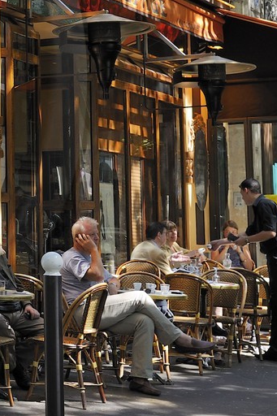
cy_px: 80
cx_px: -249
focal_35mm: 100
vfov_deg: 20.2
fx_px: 1155
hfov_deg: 12.3
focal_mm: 32
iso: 200
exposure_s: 1/60
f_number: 6.3
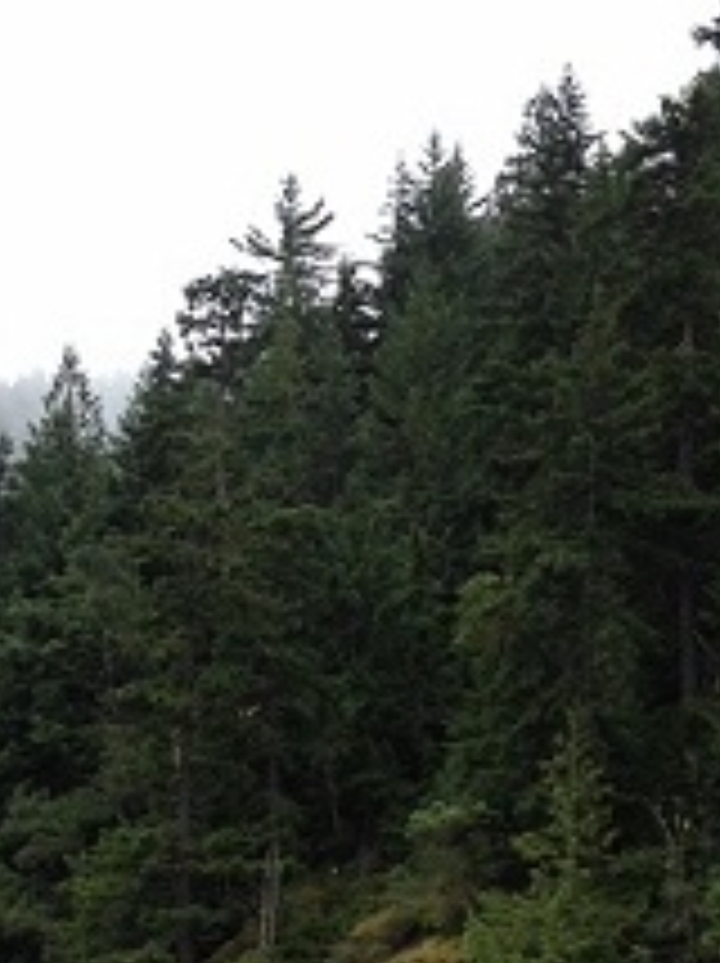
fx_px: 2973
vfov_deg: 17.7
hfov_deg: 13.8
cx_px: 284
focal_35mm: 107
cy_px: 1096
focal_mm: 4.28
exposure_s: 1/452
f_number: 2.4
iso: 50
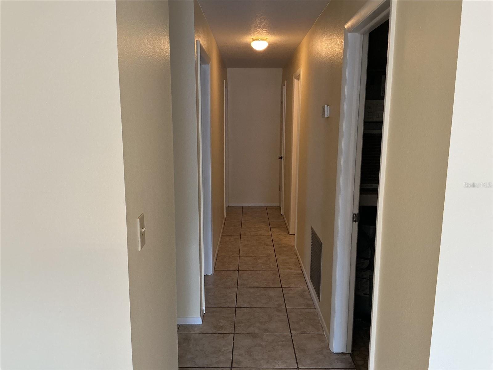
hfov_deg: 61.7
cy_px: 185
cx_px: 246
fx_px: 413
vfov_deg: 48.2
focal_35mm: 29
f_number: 1.8
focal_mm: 3
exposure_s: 1/60
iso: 100
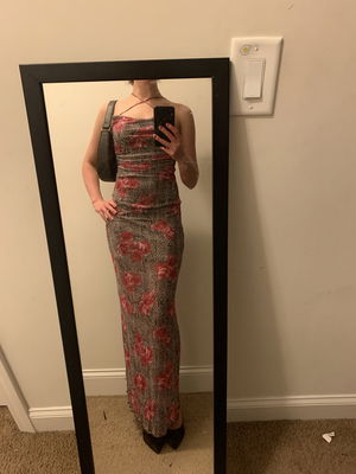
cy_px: 237
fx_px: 357
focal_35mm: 26
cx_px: 178
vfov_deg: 67.3
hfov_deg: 53.1
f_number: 1.8
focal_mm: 4.25
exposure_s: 1/40
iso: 400
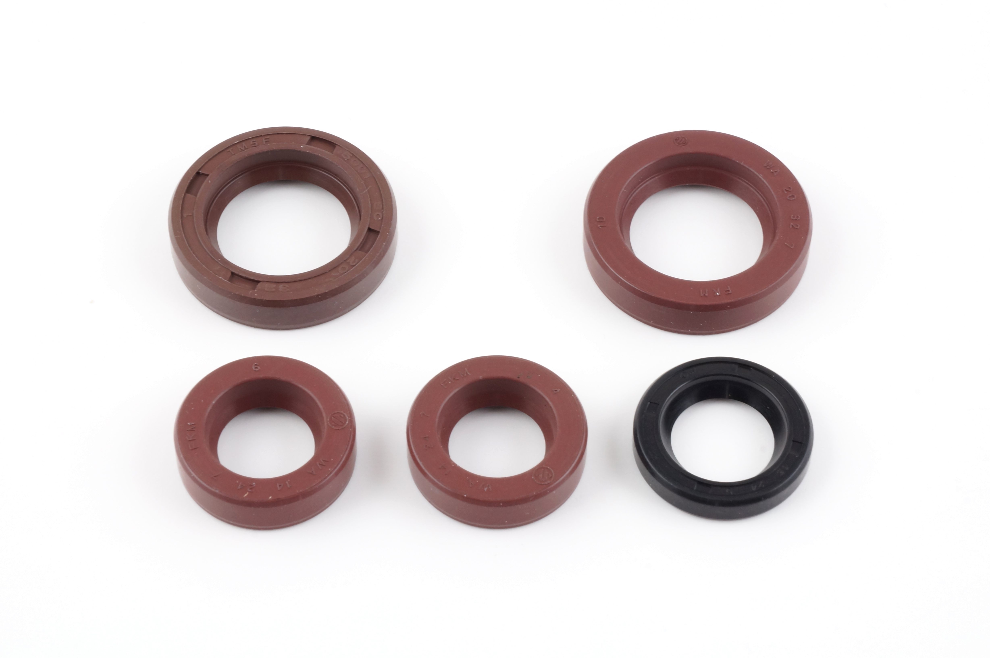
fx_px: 3077
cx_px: 495
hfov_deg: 18.3
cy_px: 329
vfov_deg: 12.2
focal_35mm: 112
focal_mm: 75
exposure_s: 1/10
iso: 400
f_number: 25
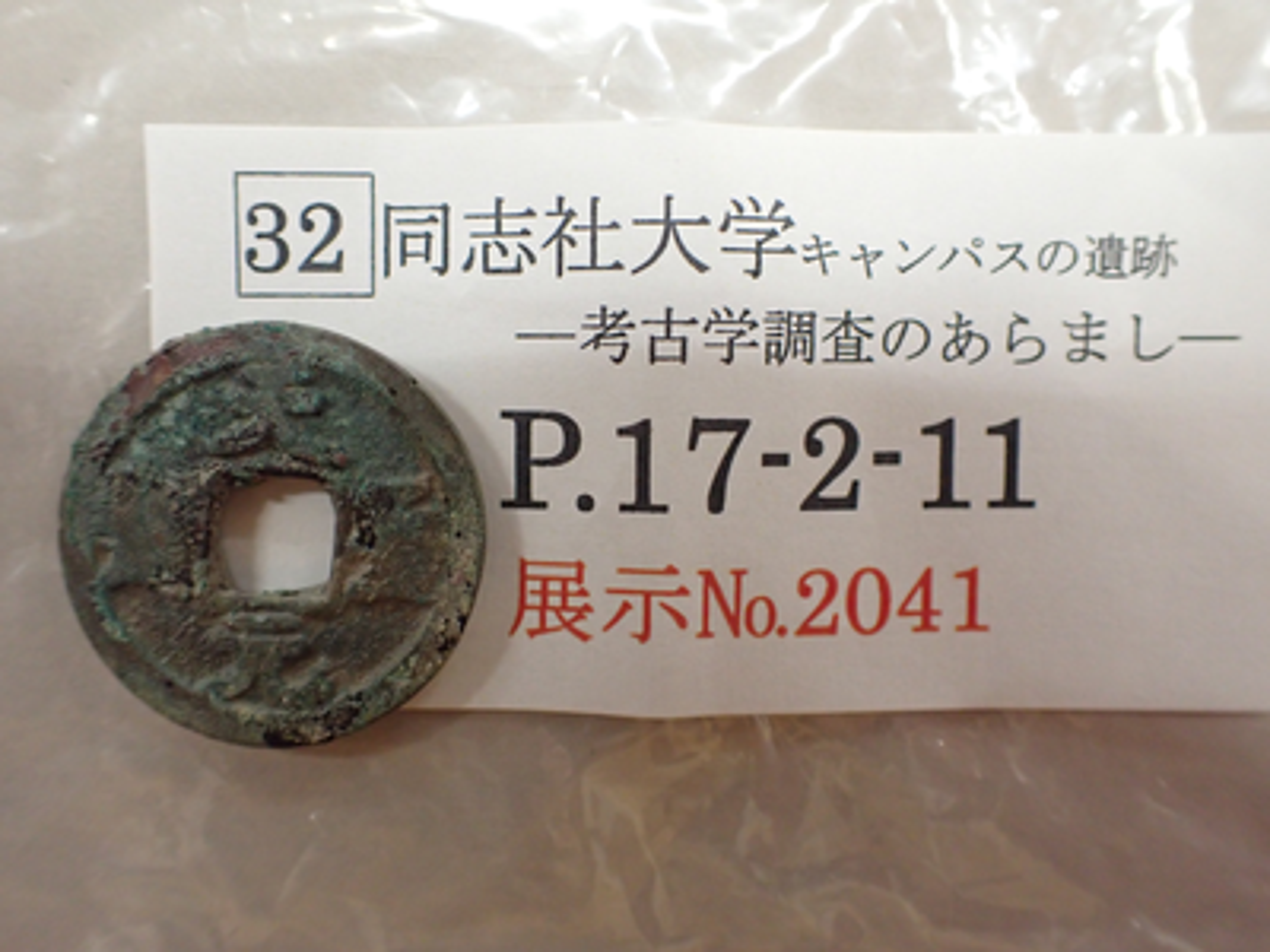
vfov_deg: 46.8
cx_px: 635
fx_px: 1101
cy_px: 476
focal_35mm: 30
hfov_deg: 60.0
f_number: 2.3
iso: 640
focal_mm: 5.4
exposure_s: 1/125
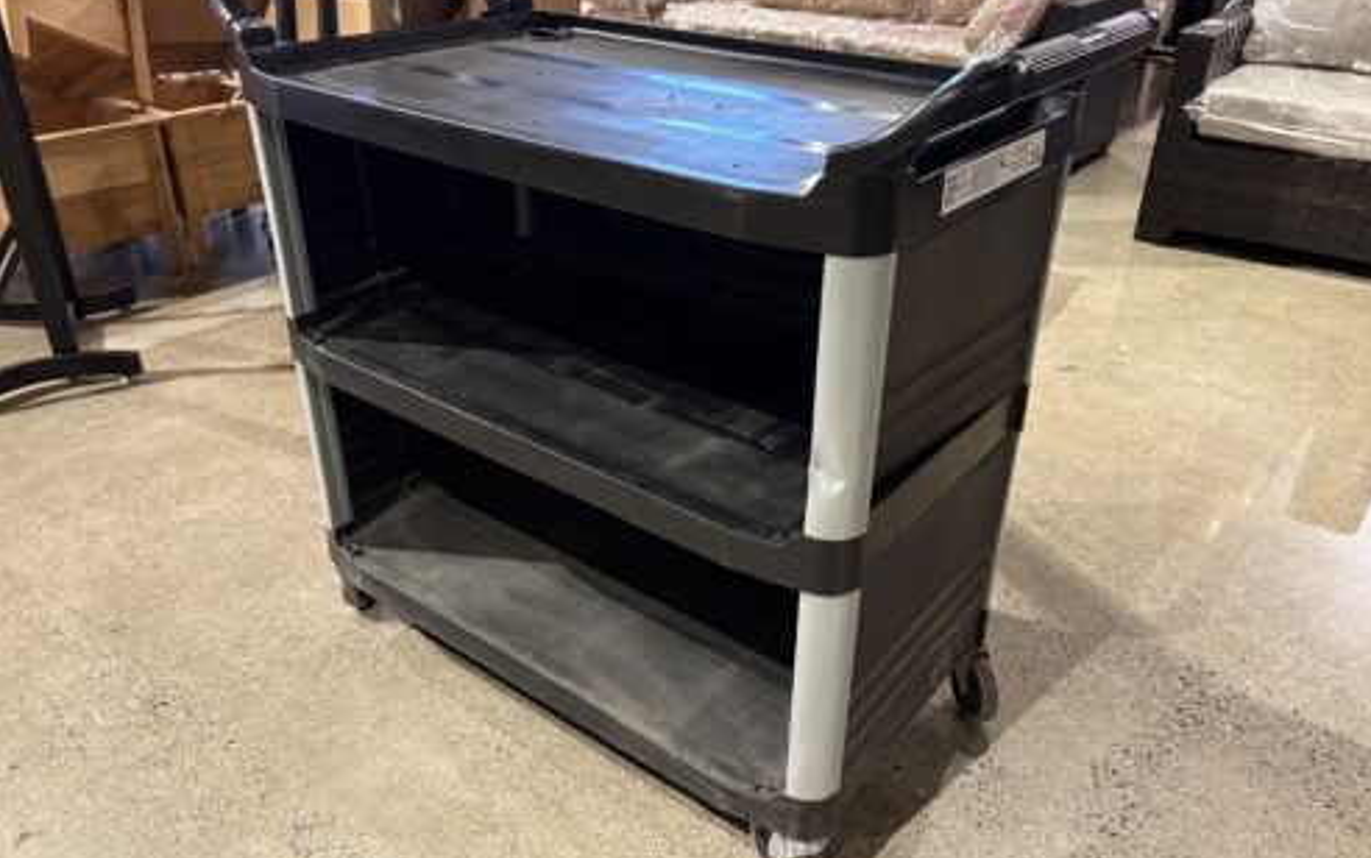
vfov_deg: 44.6
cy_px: 419
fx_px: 1047
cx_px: 694
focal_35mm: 28
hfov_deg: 66.4
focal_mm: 5.96
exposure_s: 1/40
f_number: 1.6
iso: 400
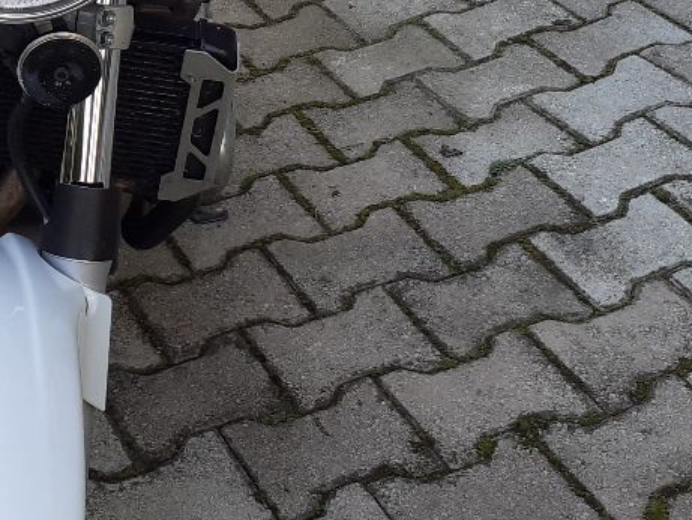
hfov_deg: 24.6
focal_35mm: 75
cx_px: -24
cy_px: -72
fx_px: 1500
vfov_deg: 18.8
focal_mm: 3.6
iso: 40
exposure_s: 1/196
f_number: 1.9
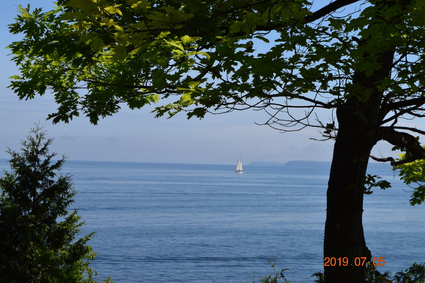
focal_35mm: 82
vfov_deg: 16.6
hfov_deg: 24.6
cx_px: 212
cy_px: 142
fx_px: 974
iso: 200
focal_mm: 55
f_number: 10
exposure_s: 1/400
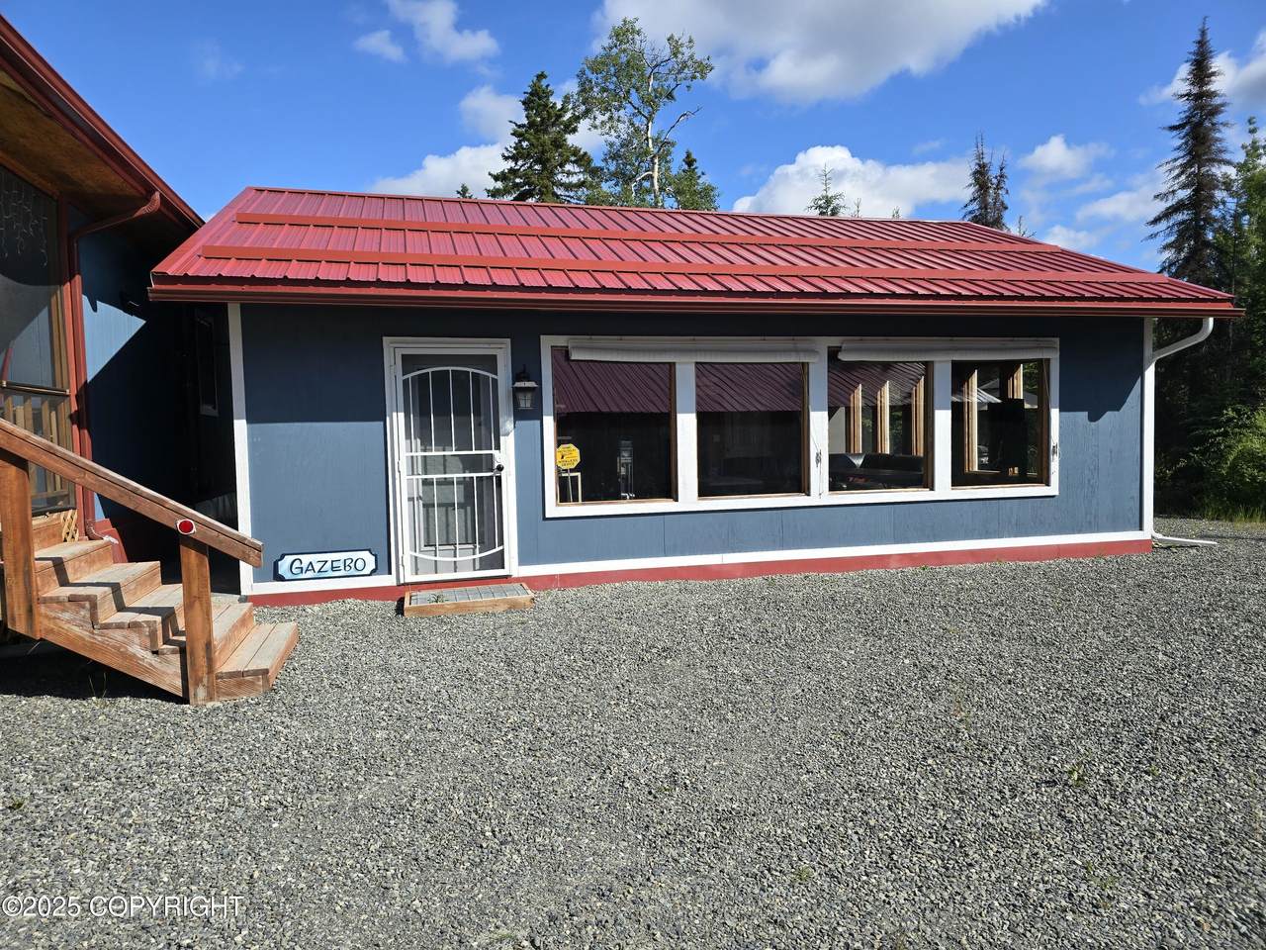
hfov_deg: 73.9
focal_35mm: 23
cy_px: 475
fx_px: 841
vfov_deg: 58.9
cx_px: 633
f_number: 1.7
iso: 12
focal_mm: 6.3
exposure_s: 1/818
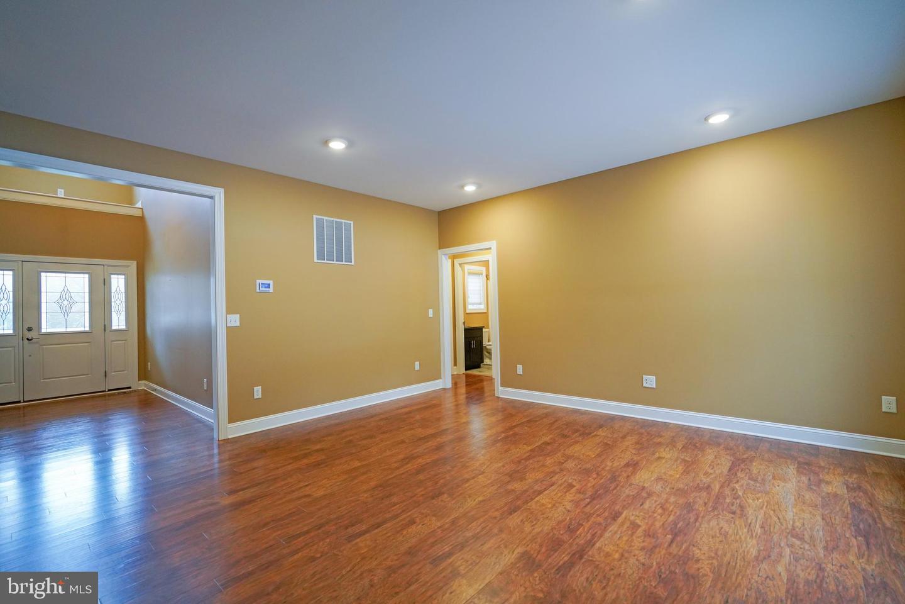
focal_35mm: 16
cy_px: 302
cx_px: 452
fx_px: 402
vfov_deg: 73.7
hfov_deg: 96.7
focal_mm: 16
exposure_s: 1/160
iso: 1600
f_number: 3.2
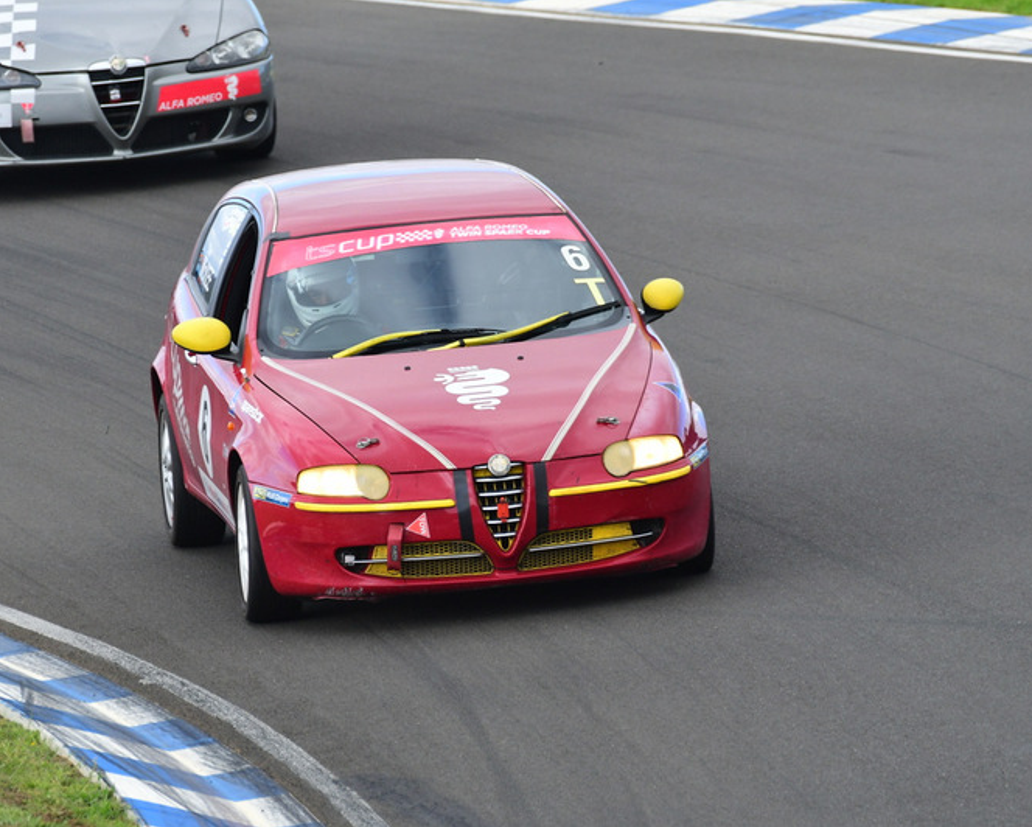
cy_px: 414
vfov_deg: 2.0
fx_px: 23318
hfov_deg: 2.5
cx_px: 469
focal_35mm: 763
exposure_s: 1/640
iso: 640
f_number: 7.1
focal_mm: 450
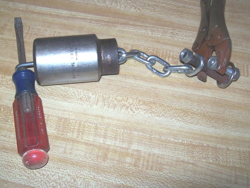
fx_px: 318
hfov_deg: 42.9
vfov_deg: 32.8
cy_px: 76
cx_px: 124
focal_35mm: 44
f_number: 2.7
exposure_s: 1/64
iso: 80
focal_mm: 6
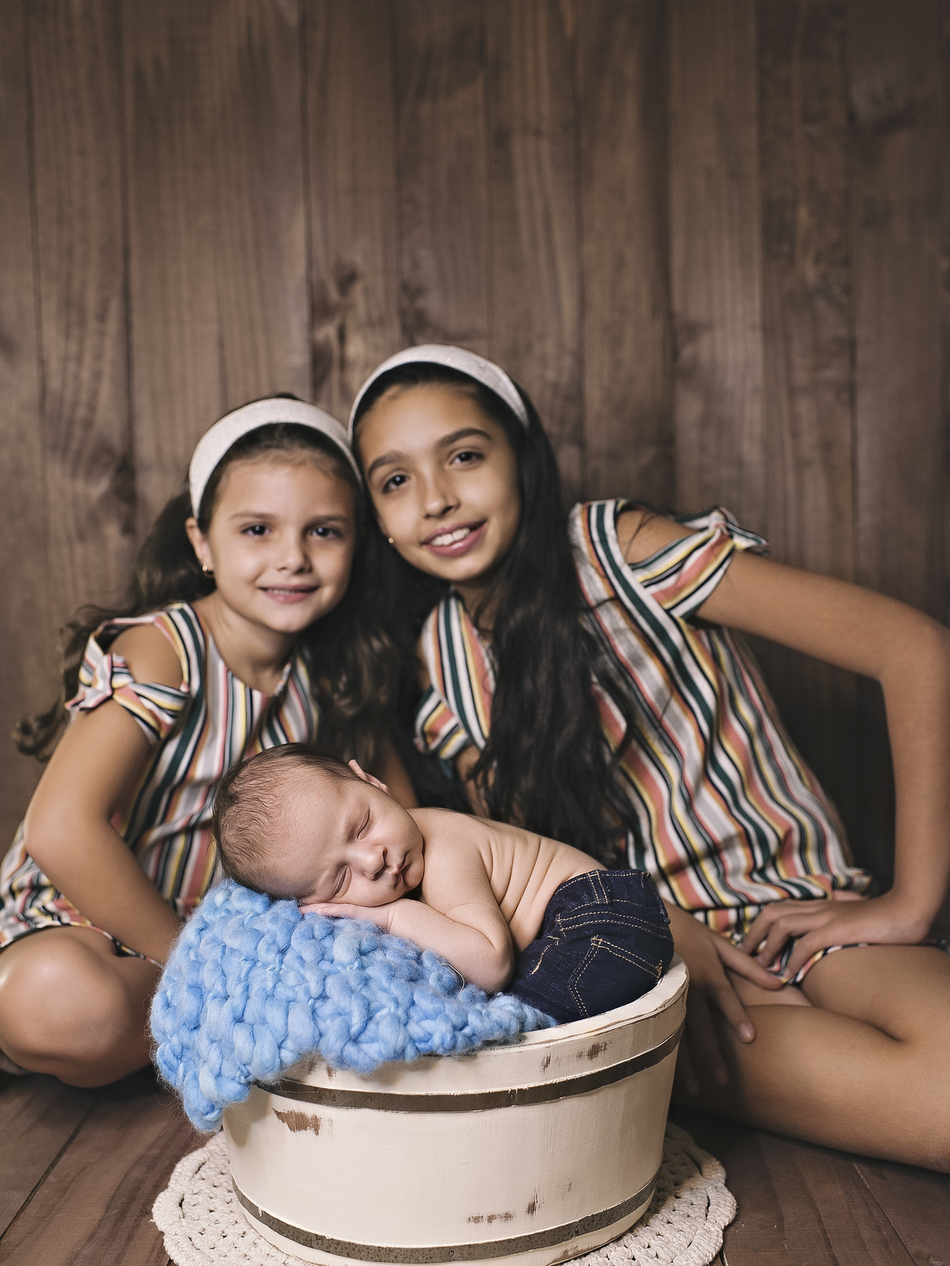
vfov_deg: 49.0
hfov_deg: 37.7
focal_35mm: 38
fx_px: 1390
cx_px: 475
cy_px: 618
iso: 640
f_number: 3.2
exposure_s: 1/125
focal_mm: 35
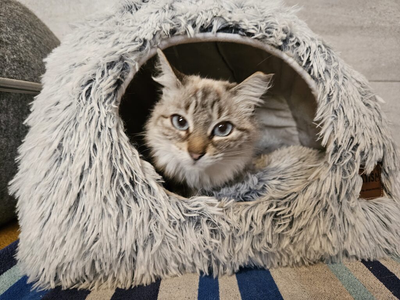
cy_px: 150
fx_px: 266
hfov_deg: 73.9
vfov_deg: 58.9
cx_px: 200
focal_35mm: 23
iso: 640
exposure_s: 1/33.3
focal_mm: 5.4
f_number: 1.8
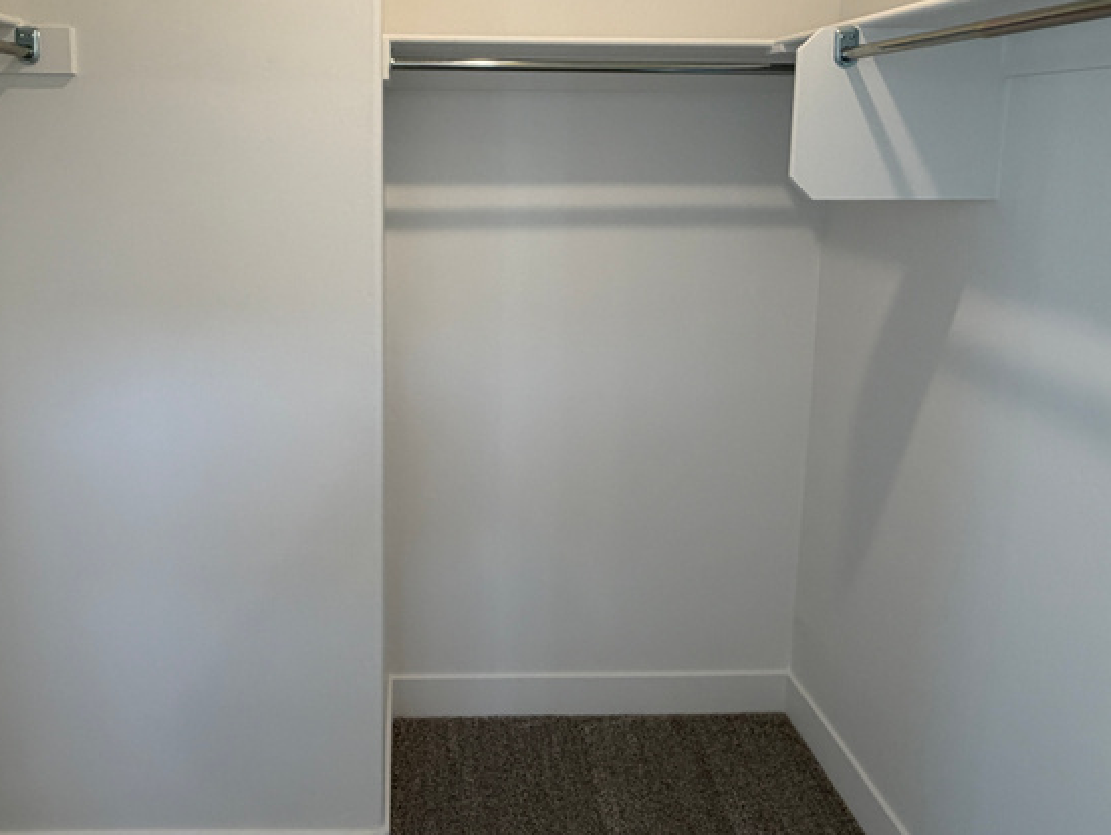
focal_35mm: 26
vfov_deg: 51.8
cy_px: 256
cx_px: 438
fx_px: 835
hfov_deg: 66.5
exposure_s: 1/120
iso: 125
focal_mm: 2.22
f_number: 2.2
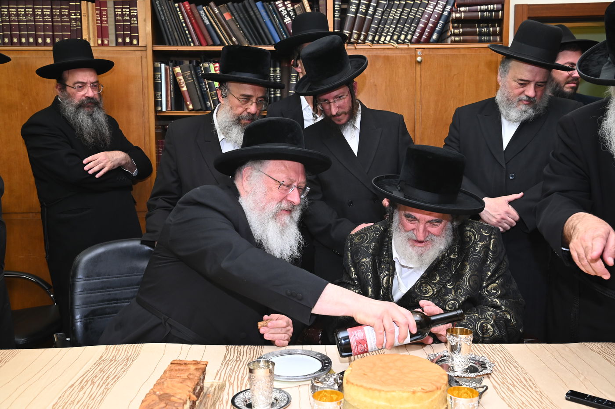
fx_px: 649
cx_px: 308
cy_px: 204
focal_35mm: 38
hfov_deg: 50.7
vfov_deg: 35.0
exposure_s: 1/200
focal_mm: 38
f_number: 7.1
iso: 1600
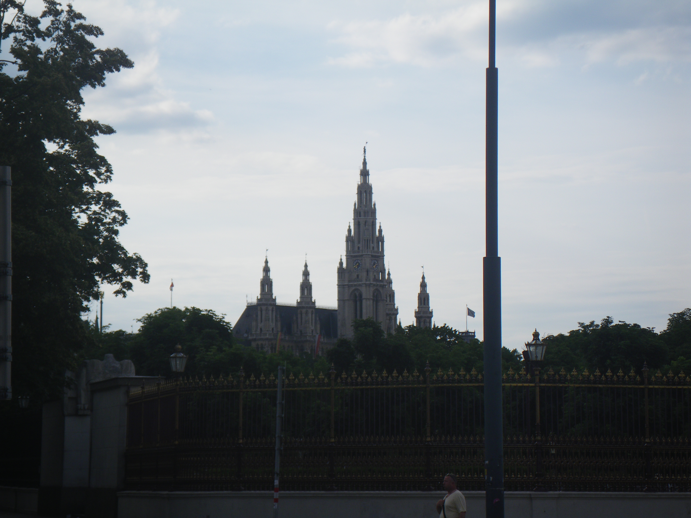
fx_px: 2296
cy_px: 259
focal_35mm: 115
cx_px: 346
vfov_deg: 12.9
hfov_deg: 17.1
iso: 50
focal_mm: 20.6
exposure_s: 1/320
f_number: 5.2
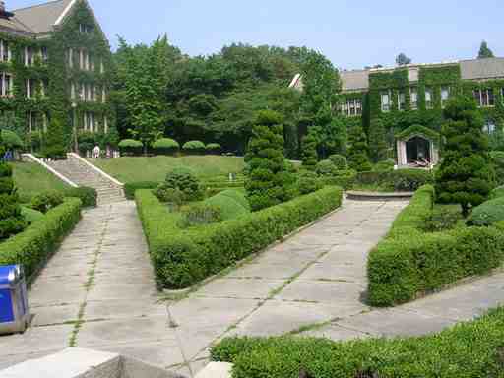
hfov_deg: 49.0
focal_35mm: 38
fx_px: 553
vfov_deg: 37.7
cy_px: 189
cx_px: 252
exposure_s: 1/204
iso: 50
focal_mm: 5.8
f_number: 5.6
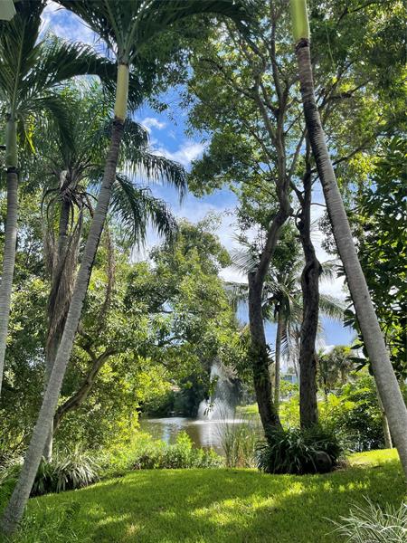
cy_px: 272
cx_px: 204
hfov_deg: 53.1
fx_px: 408
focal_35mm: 26
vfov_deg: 67.3
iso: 32
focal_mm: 4.2
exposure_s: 1/1383
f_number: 1.6
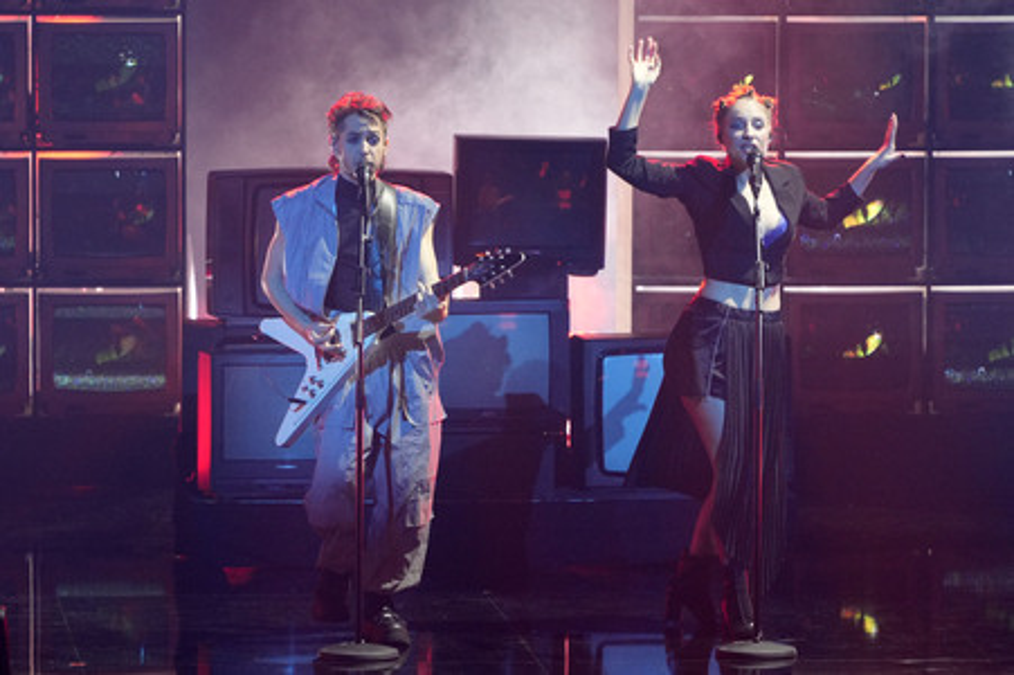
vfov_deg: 4.6
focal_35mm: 300
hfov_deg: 6.9
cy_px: 338
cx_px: 507
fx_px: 8444
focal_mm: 200
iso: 2500
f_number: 5.6
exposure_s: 1/125
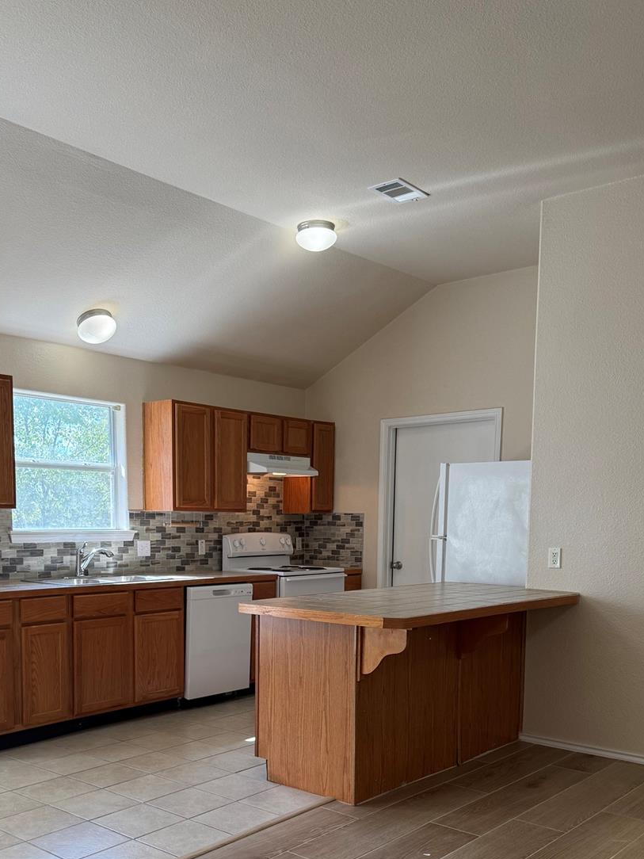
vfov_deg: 52.6
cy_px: 596
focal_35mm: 34
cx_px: 260
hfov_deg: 41.6
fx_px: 843
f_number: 1.78
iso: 100
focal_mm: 6.76
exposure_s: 1/170
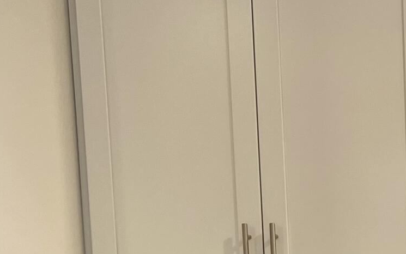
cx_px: 585
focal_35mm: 111
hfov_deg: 17.2
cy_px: 428
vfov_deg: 11.1
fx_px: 1228
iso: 100
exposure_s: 1/120
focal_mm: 5.7
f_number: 1.5
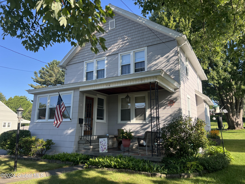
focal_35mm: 26
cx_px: 122
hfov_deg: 67.3
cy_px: 92
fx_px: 184
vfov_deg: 53.1
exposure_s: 1/1048
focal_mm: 5.7
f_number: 1.5
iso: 50
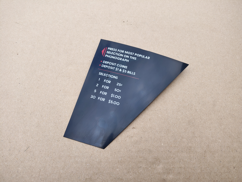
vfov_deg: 56.8
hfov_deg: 71.6
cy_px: 91
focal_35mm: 24
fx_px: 168
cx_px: 121
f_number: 1.8
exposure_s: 1/673
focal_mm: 5.56
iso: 100
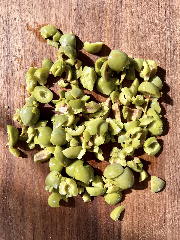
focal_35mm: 26
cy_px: 120
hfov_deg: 53.1
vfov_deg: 67.3
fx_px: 180
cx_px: 90
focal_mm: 5.7
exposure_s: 1/628
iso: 50
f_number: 1.5
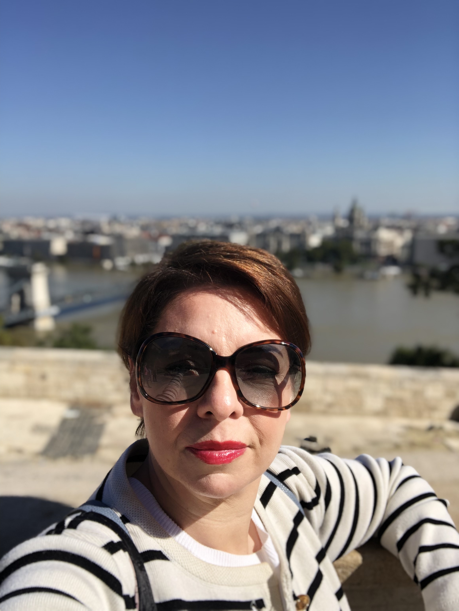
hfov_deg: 44.2
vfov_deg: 56.8
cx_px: 230
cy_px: 306
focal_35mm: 32
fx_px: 565
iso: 20
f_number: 2.2
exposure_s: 1/1167
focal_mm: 2.87
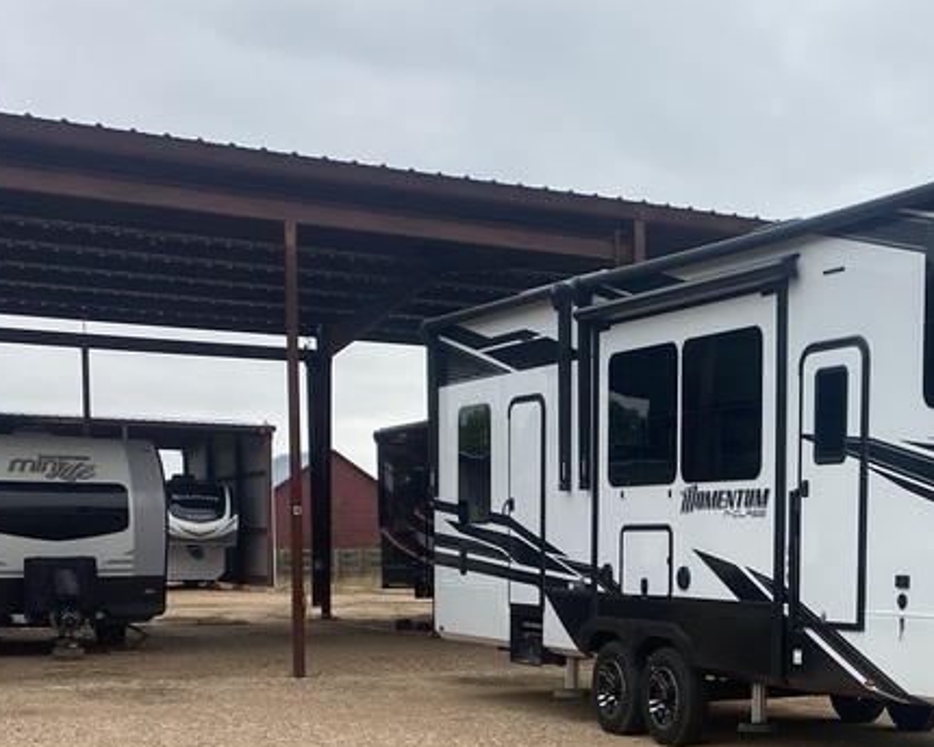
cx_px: 988
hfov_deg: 29.3
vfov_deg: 25.1
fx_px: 1631
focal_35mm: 59
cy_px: 651
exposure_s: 1/560
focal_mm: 4.25
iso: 32
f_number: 1.8
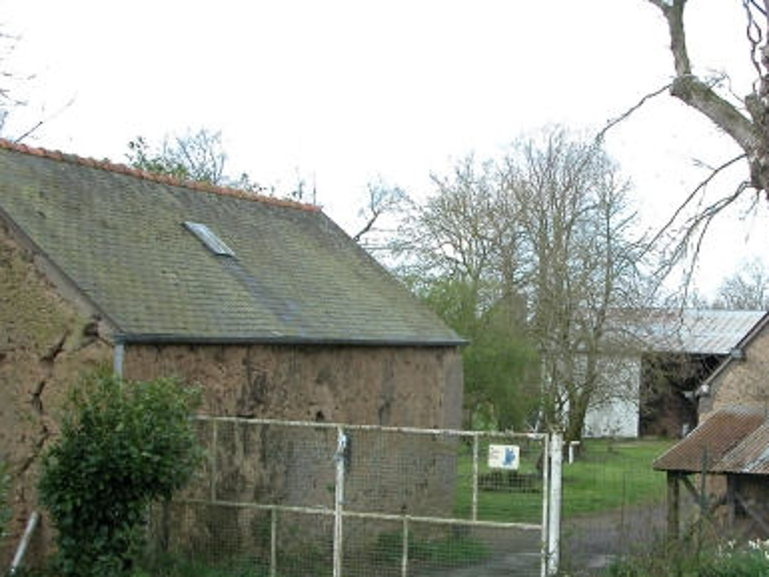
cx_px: 519
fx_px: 1378
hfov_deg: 30.9
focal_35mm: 62
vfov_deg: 23.7
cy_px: 313
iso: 100
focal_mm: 8.9
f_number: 4.5
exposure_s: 1/162
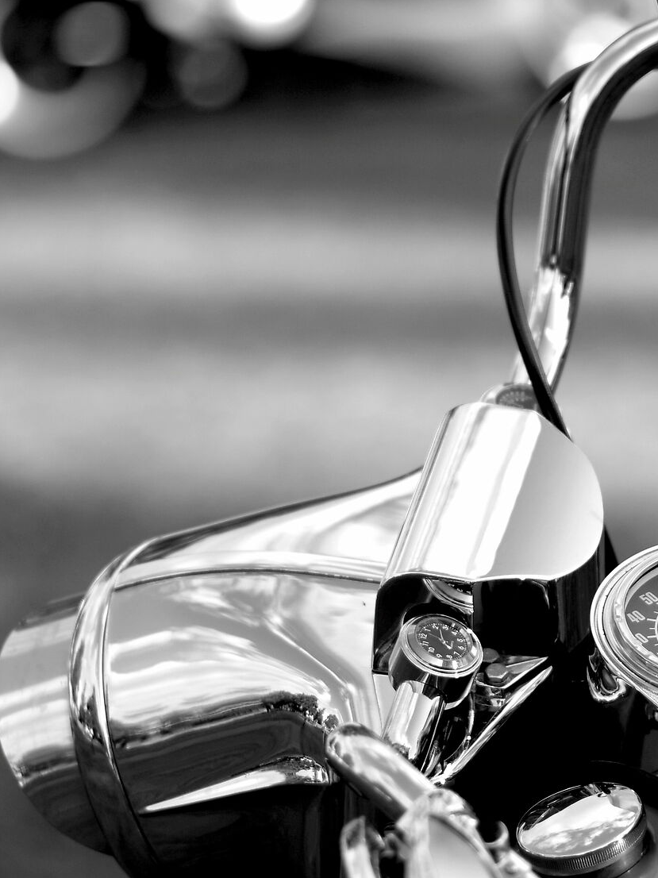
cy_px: 492
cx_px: 576
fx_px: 6719
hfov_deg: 5.6
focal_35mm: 265
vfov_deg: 7.5
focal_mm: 85
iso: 100
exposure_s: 1/2500
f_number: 1.8
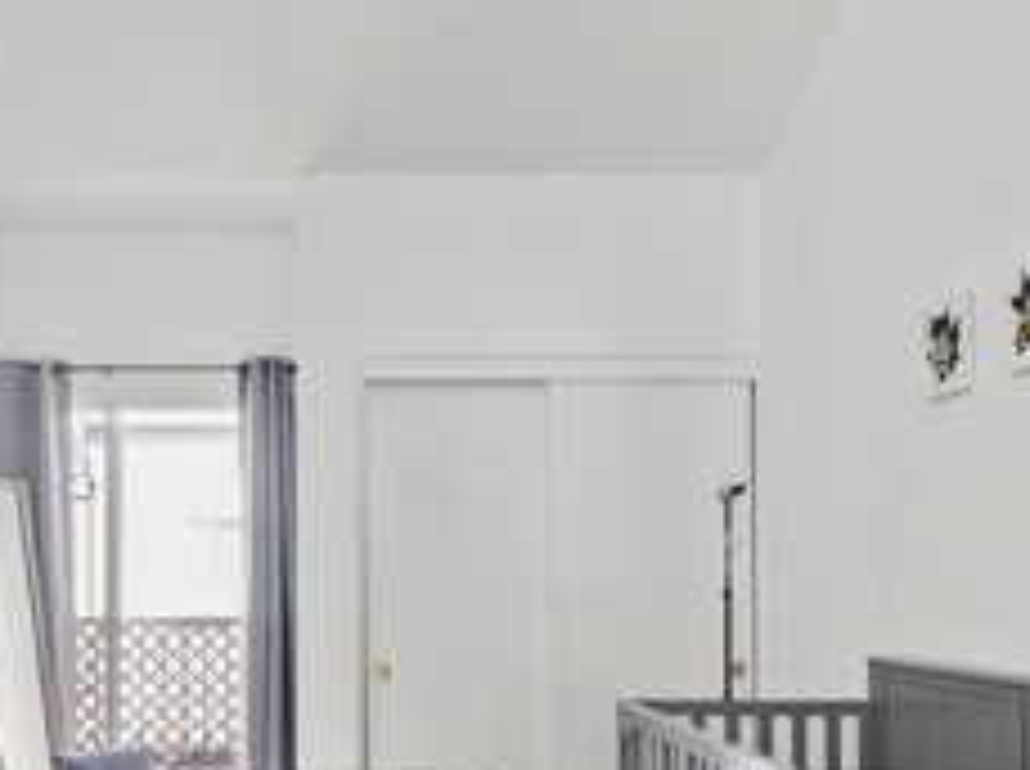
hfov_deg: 51.5
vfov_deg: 39.6
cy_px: 565
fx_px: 1040
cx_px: 328
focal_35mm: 35
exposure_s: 1/1.25
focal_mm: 13
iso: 200
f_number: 9
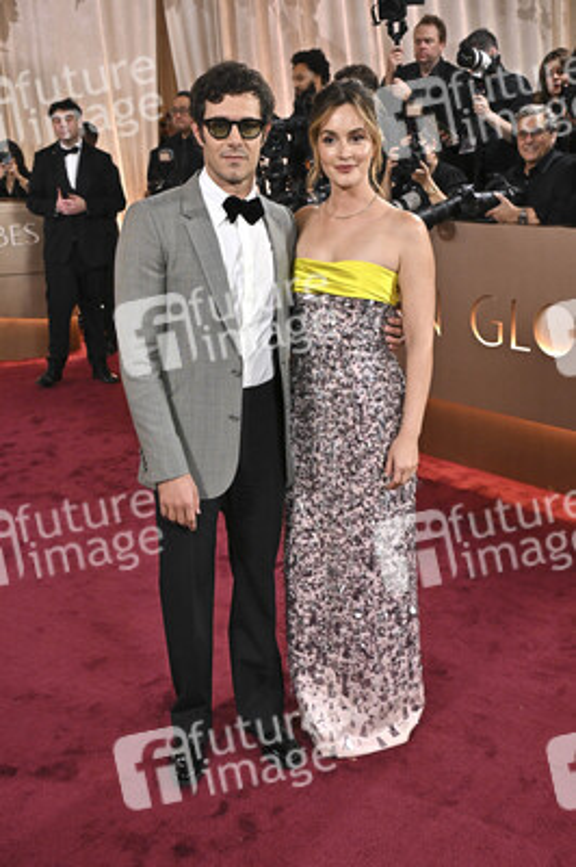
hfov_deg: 37.8
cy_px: 434
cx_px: 288
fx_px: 841
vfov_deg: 54.5
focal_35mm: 35
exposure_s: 1/320
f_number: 5.6
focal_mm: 35
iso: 2500
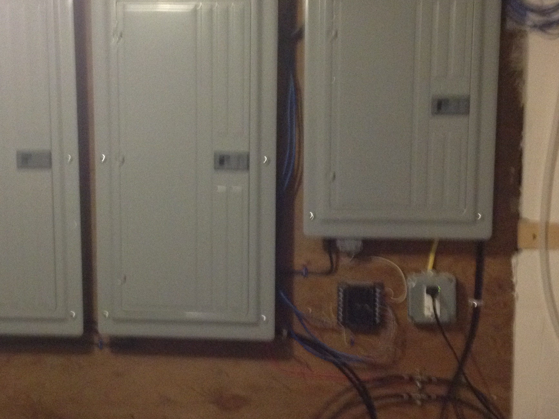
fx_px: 1066
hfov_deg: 29.3
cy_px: 223
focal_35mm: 66
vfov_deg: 22.2
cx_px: 237
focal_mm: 4.28
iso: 320
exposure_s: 1/20
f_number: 2.4
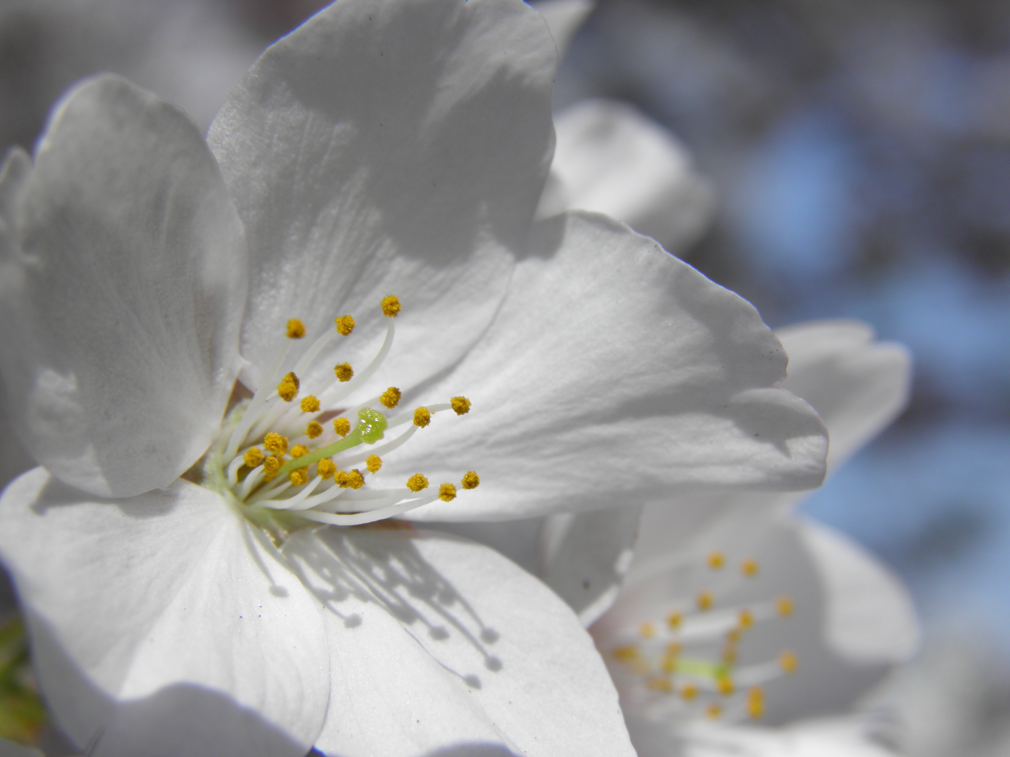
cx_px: 505
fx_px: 2451
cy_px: 378
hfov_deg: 23.3
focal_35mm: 84
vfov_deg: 17.6
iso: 50
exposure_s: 1/500
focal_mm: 15.2
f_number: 5.6
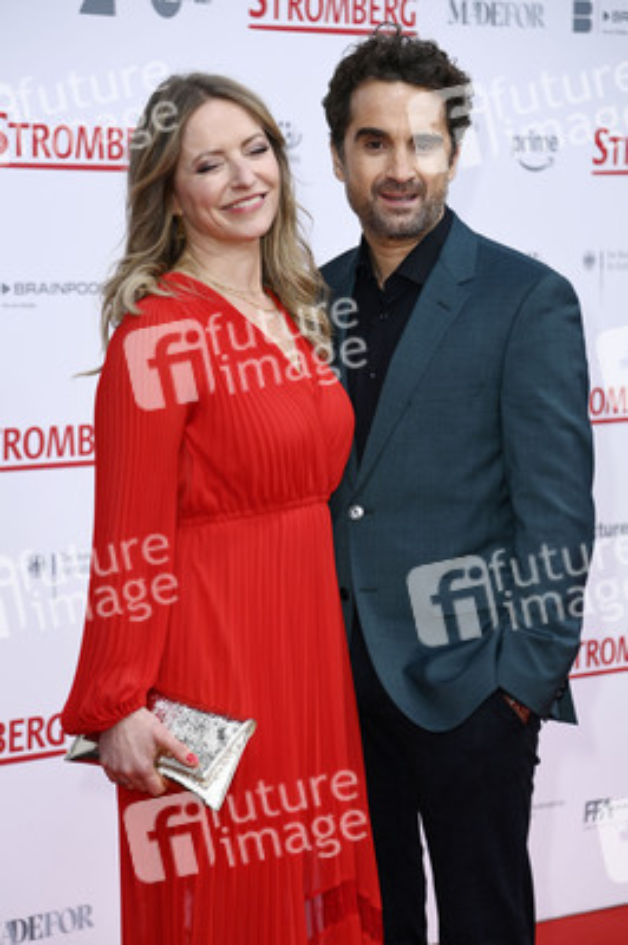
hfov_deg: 11.2
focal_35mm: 122
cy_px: 472
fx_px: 3198
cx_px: 314
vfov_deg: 16.8
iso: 640
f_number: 5.6
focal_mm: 122
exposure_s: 1/250
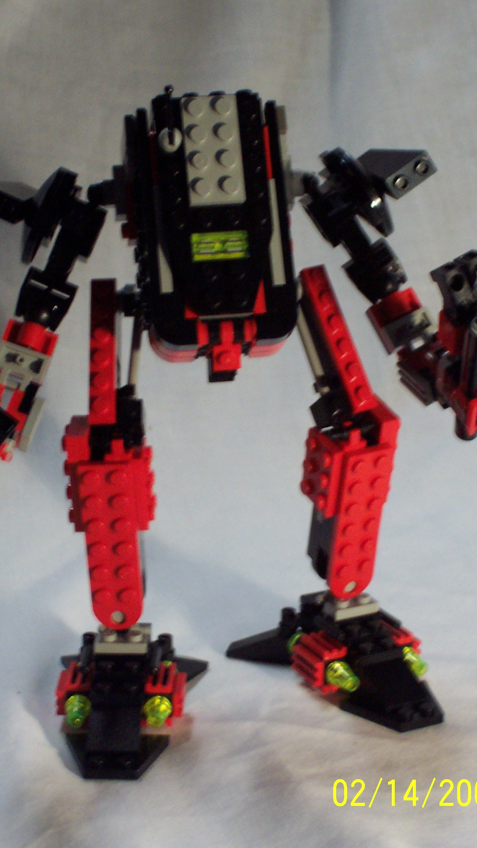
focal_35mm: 98
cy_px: 423
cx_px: 255
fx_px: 2203
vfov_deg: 21.8
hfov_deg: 12.4
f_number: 4.1
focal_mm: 13.5
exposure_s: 1/20
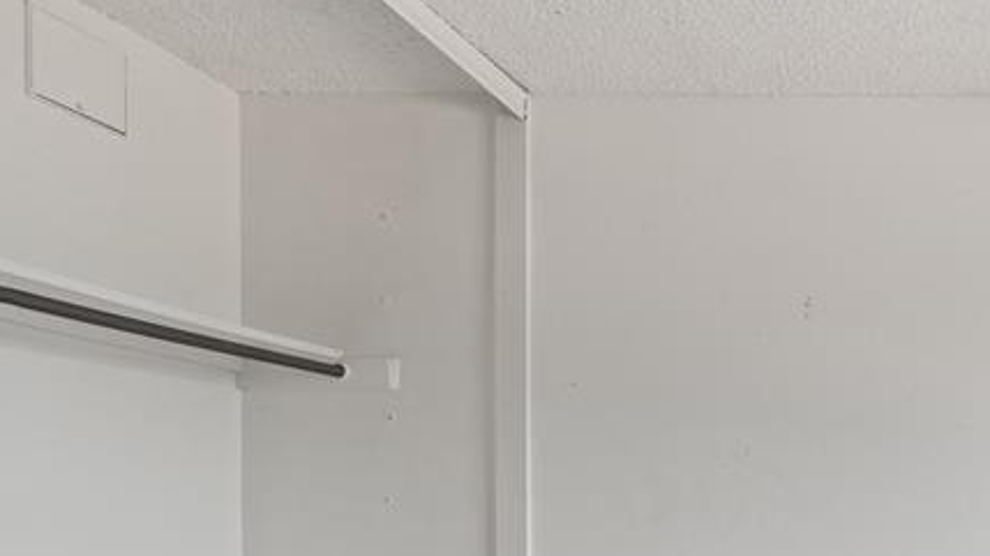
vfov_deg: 27.9
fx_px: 1050
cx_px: 1029
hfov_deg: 42.3
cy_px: 561
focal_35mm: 40
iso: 250
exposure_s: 1.3
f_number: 9
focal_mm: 16
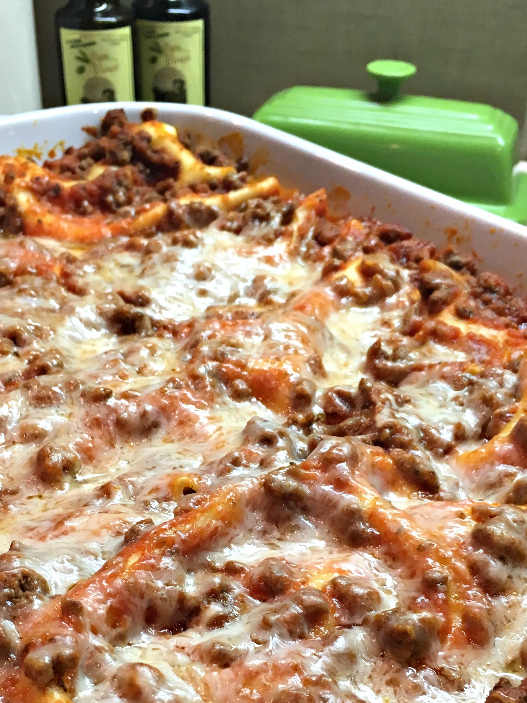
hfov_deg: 30.2
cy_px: 508
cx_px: 234
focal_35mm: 48
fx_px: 975
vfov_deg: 38.8
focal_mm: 4.15
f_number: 2.2
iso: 50
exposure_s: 1/30
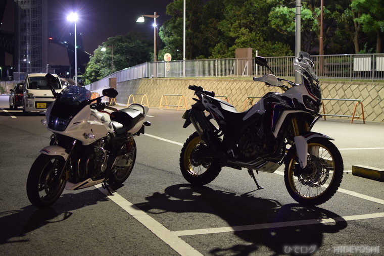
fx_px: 560
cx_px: 192
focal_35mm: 52
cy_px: 128
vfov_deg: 25.8
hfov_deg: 37.8
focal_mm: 35
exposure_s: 1/1.3
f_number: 3.2
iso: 200
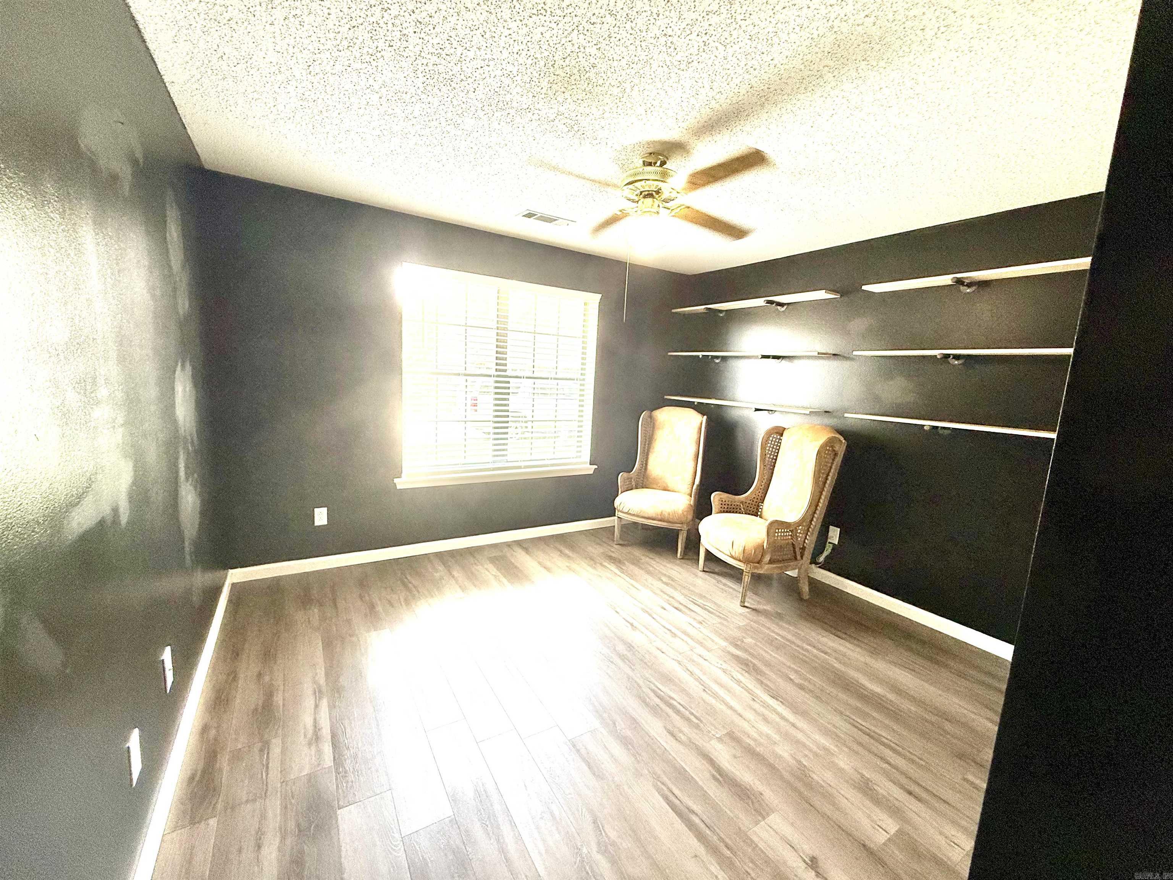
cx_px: 586
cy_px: 440
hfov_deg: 102.1
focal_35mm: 14
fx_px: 474
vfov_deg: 85.7
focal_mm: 2.22
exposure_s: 1/99
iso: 125
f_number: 2.2
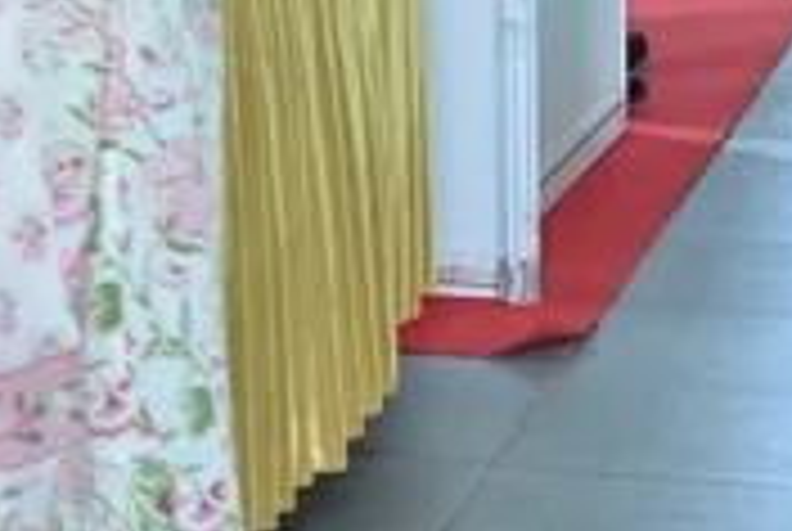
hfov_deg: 7.1
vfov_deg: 5.4
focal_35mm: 254
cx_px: -1742
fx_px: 5597
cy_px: -389
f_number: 4
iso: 800
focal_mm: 35
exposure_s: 1/125
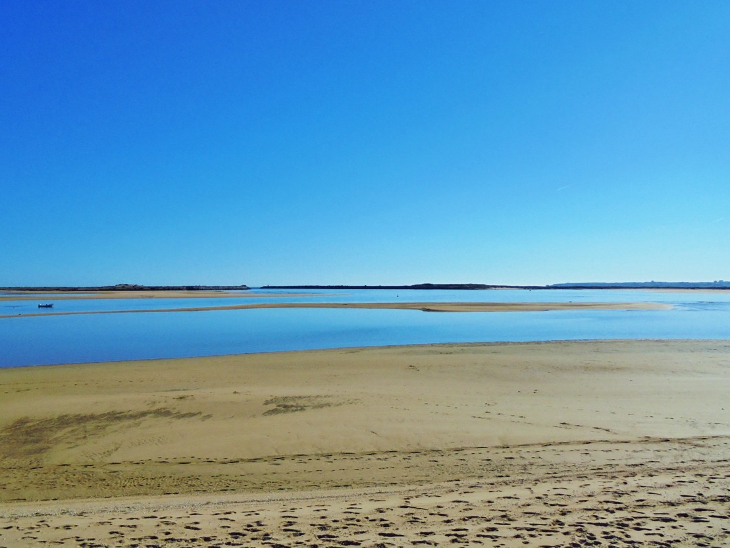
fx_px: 633
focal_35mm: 30
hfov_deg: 59.9
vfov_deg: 46.8
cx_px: 375
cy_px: 290
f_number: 11.5
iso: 100
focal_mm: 4.6
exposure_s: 1/250
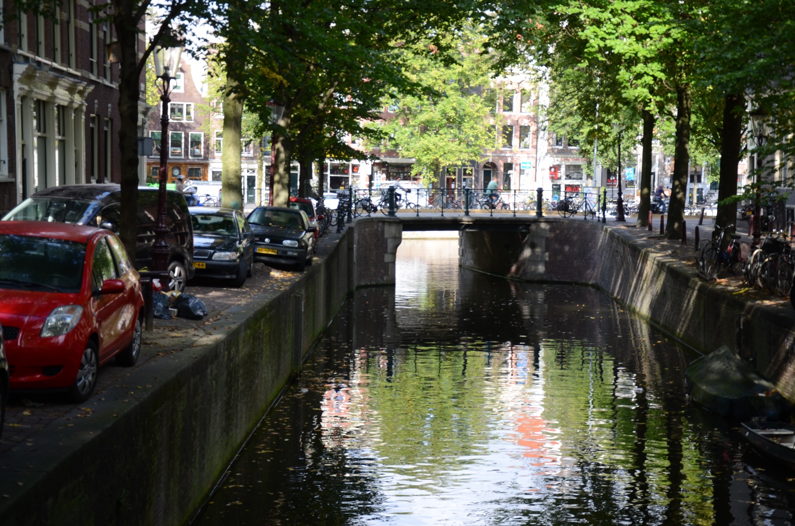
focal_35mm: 63
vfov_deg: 21.5
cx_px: 398
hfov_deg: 32.0
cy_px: 263
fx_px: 1388
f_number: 4.8
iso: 100
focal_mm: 42
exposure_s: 1/100
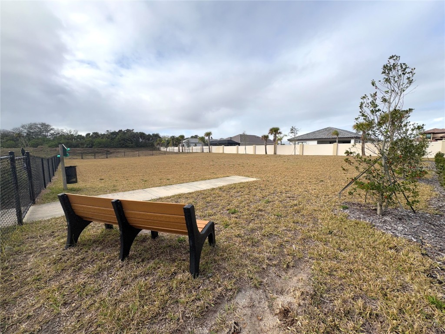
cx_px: 222
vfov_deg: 85.7
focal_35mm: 14
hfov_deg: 102.1
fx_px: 180
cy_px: 167
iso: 50
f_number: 2.2
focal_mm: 2.22
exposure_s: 1/1976
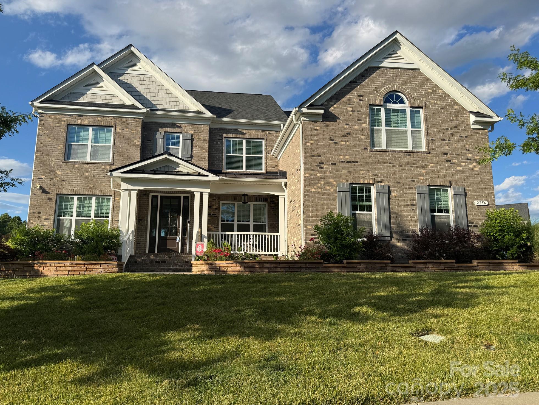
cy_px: 202
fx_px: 389
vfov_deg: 54.9
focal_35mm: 25
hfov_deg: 69.4
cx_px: 259
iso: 80
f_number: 1.78
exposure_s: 1/3802
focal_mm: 6.76
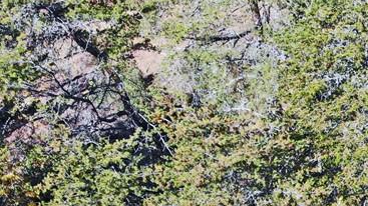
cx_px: 401
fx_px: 712
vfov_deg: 14.8
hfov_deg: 26.7
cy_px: 350
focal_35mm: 73
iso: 100
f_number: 2.8
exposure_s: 1/450
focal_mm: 4.5
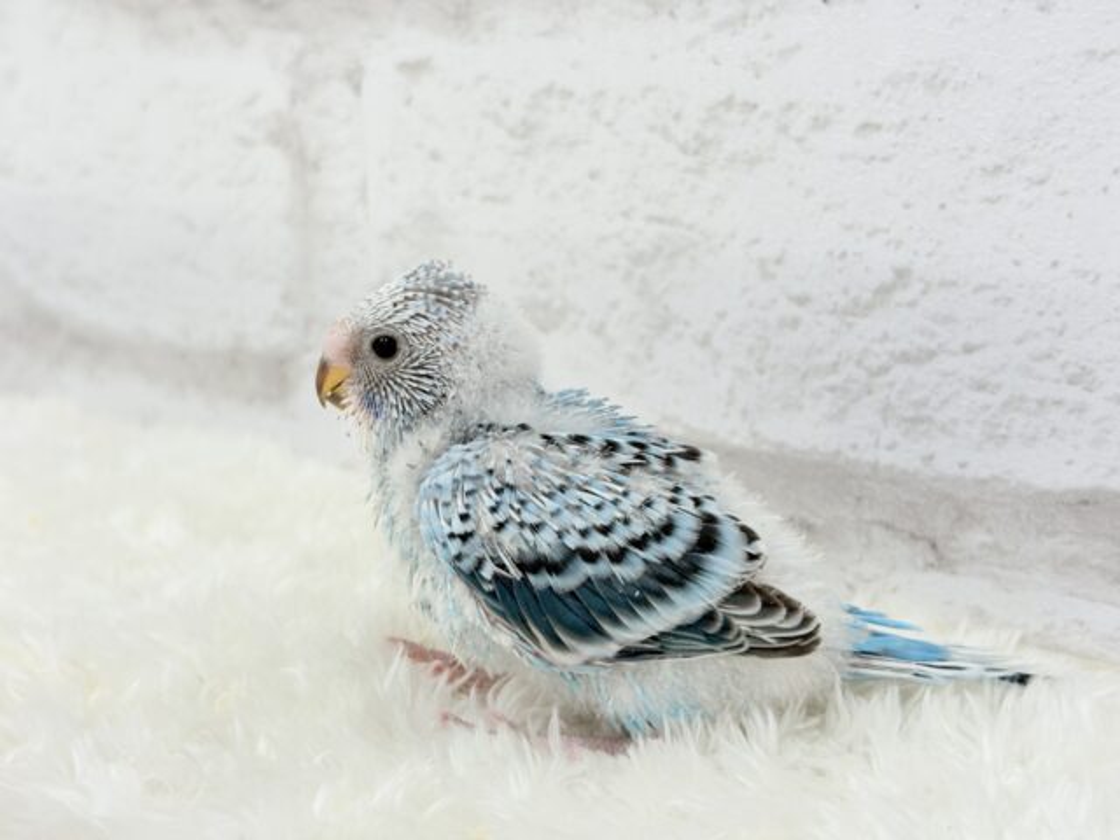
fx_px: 1682
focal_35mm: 52
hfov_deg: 36.8
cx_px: 560
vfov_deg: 28.0
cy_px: 420
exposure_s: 1/50
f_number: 1.6
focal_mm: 5.96
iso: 50
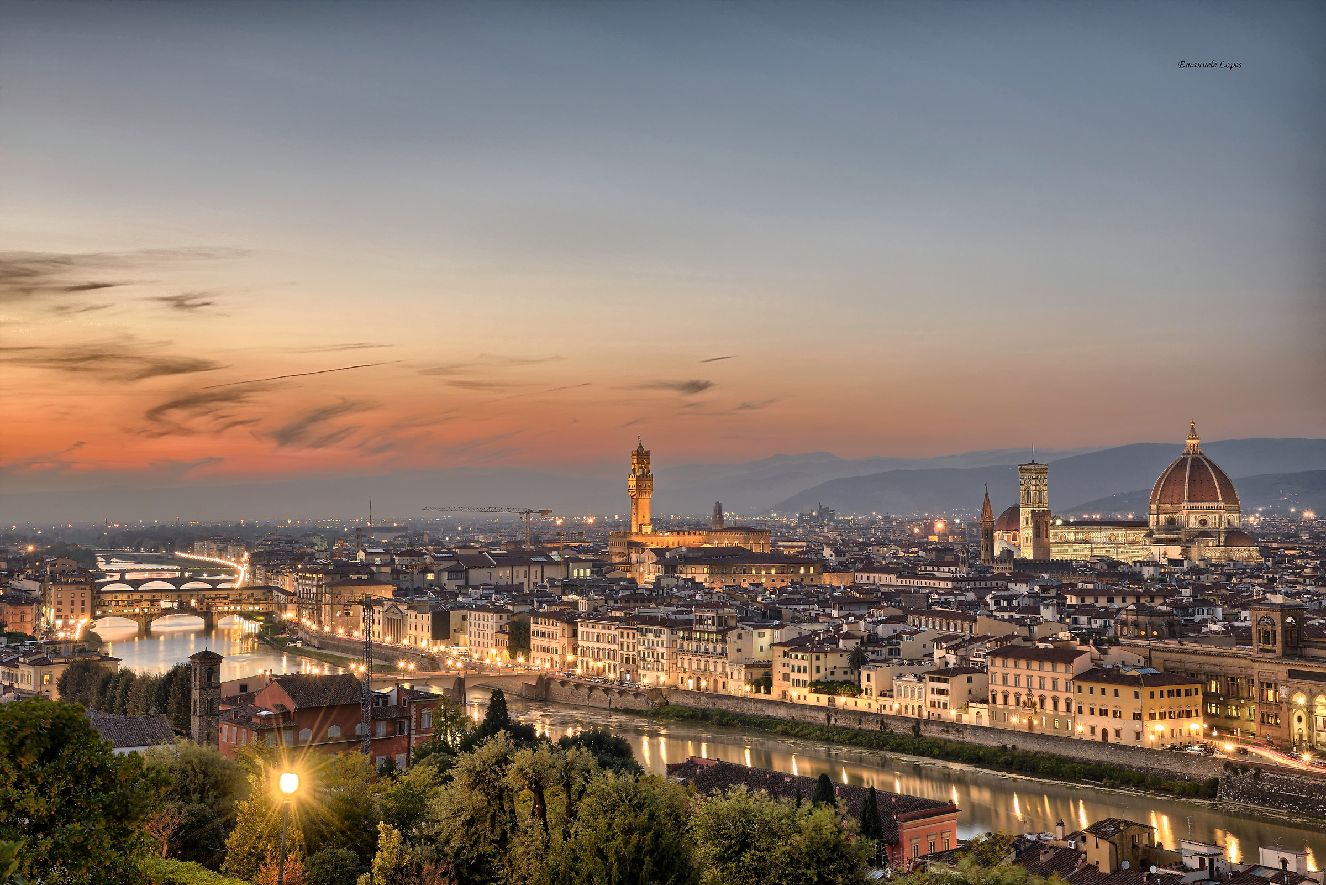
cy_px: 442
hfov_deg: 39.6
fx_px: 1842
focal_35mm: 50
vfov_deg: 27.0
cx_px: 663
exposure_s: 10
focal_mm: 50
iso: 100
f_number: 13
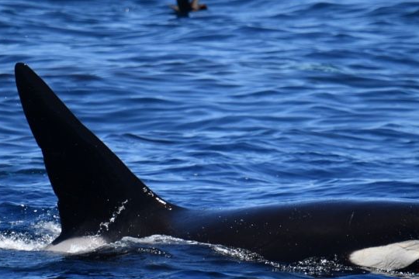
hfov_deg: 2.3
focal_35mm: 889
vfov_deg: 1.5
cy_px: 169
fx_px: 10346
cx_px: 289
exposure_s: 1/8000
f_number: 6.3
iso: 1400
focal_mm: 600
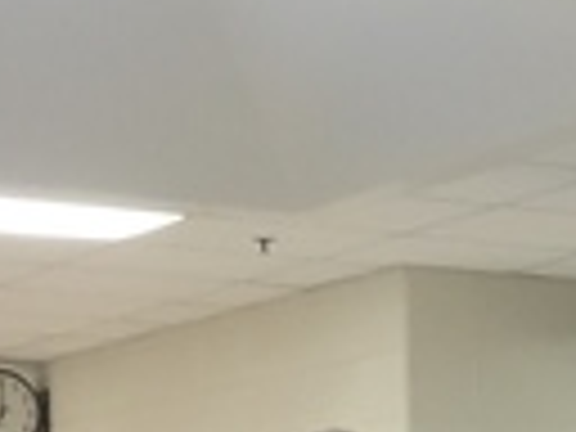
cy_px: 963
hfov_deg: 11.9
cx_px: 702
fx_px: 2712
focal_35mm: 163
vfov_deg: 8.5
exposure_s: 1/30
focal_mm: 4.15
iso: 100
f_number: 2.2
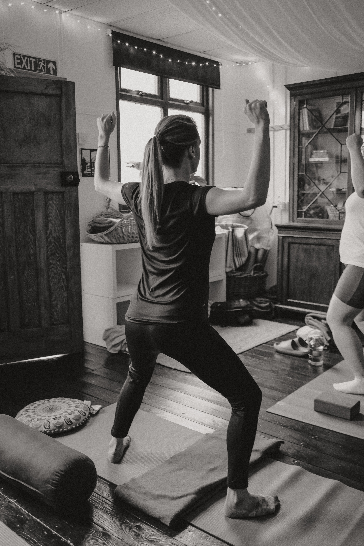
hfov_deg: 37.9
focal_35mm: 35
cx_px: 182
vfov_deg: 54.4
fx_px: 531
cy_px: 273
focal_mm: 23
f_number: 2
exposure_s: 1/25
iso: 2000
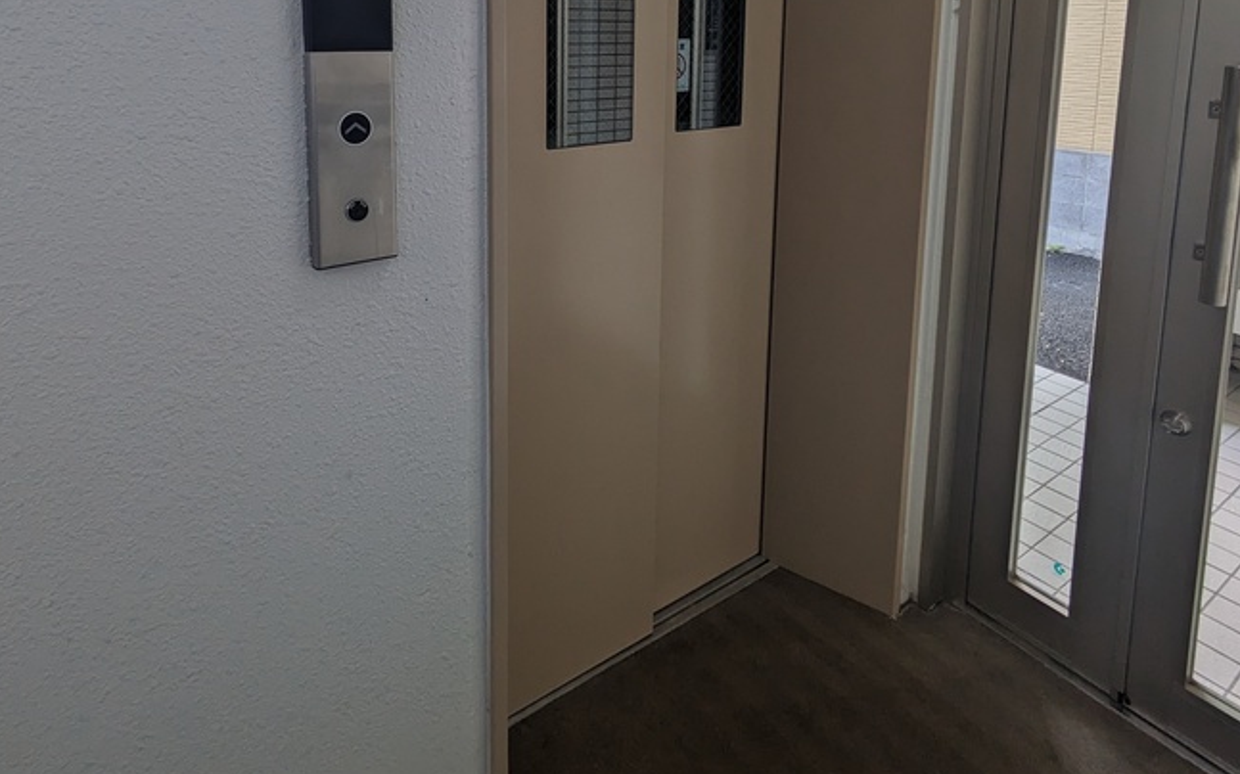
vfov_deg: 50.2
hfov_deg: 79.2
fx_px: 743
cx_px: 534
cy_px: 111
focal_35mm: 22
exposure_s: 1/120
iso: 75
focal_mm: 1.83
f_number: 2.2
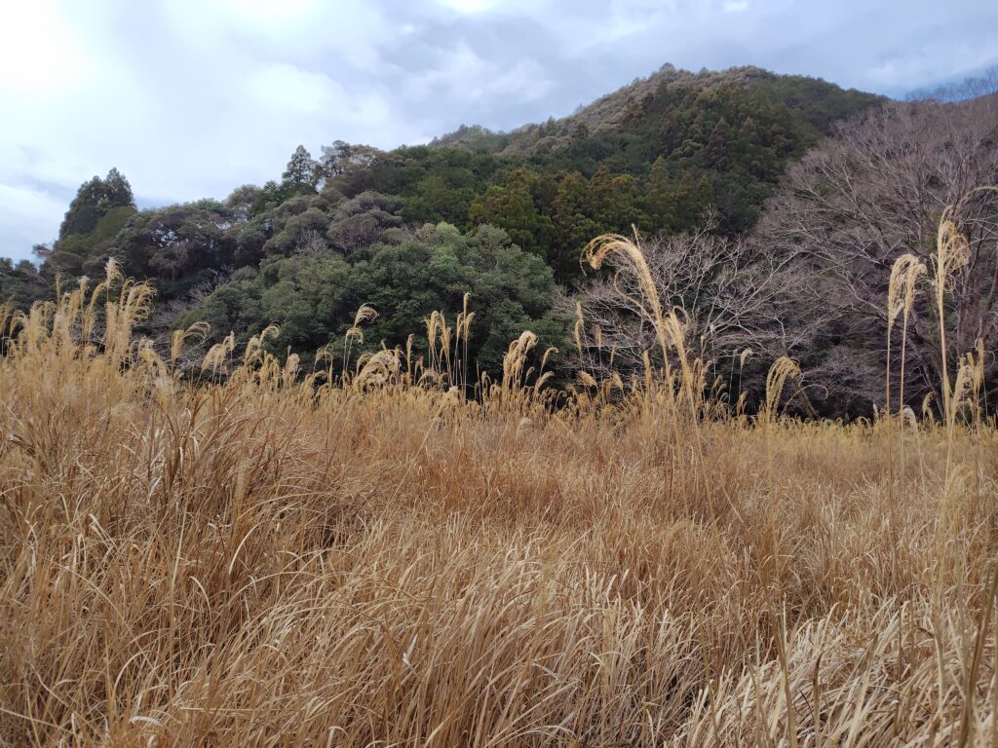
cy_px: 374
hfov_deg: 73.9
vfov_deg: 58.9
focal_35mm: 23
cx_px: 499
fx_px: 663
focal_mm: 5.6
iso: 50
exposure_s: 1/1576
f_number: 1.9
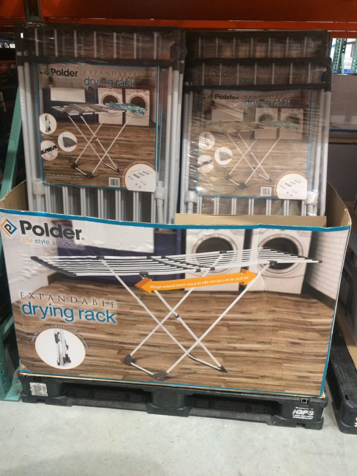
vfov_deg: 61.7
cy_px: 238
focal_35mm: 29
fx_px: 399
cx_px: 178
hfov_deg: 48.2
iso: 160
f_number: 2.2
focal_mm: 4.15
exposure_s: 1/30
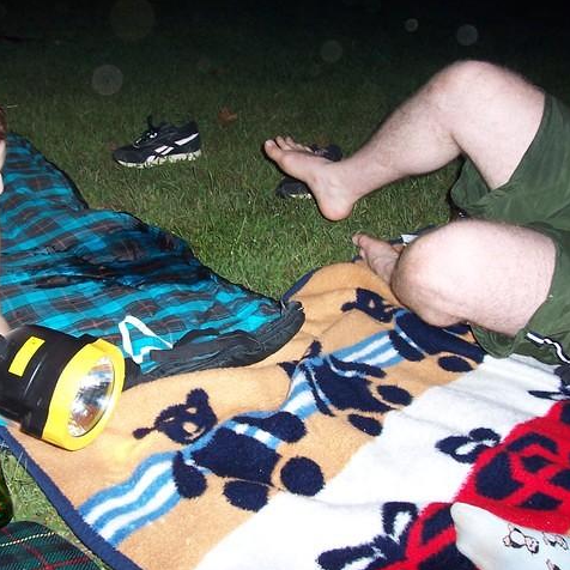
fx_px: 820
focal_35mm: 44
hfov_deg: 38.0
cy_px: 285
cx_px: 199
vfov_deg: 38.3
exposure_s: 1/60
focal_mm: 5.6
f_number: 2.8
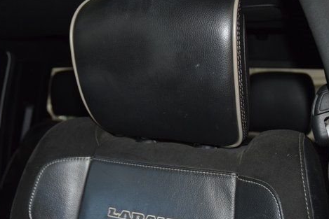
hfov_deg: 43.4
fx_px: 411
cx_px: 135
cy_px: 123
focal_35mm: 45
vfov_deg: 29.9
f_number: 3.5
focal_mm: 22
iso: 1800
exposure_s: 1/125
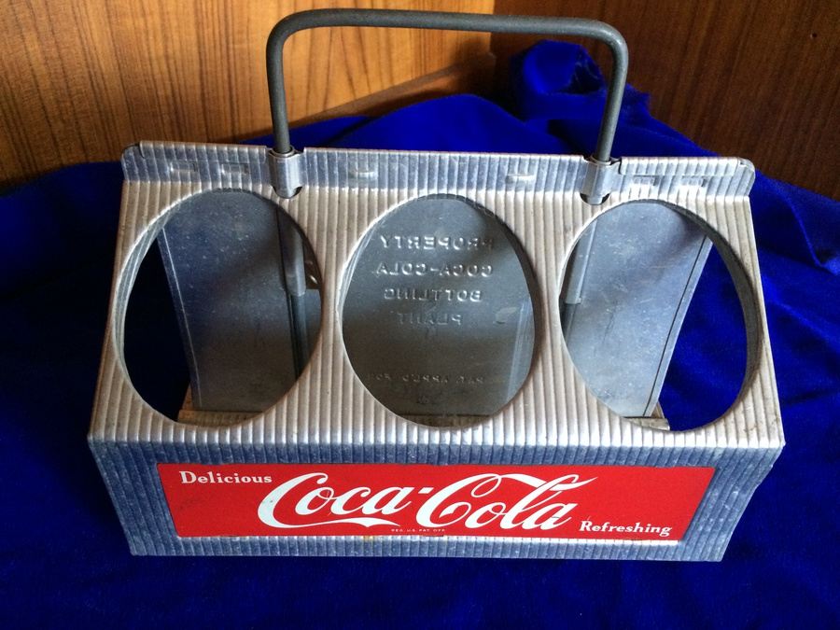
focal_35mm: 30
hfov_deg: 60.0
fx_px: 728
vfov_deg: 46.8
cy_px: 315
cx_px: 420
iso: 320
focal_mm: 4.12
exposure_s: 1/30
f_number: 2.2
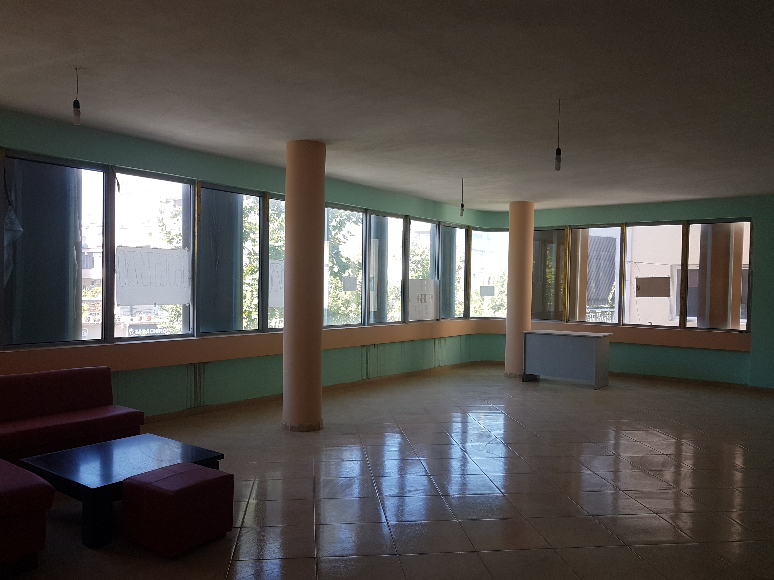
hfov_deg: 67.3
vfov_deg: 53.1
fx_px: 581
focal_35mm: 26
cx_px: 387
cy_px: 290
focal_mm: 4.2
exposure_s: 1/162
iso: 40
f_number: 1.7
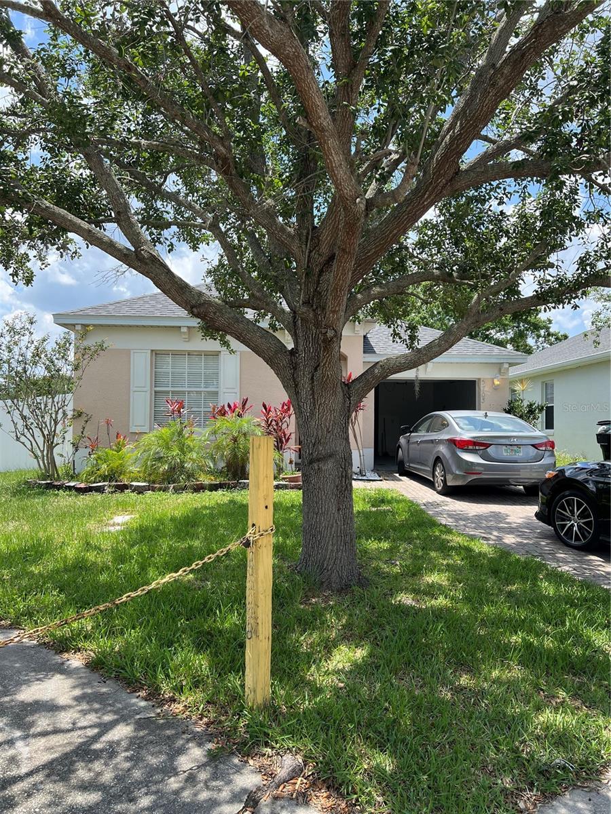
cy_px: 407
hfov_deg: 53.1
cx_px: 306
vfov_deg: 67.3
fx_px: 612
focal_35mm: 26
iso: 50
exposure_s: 1/1531
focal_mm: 5.7
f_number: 1.5
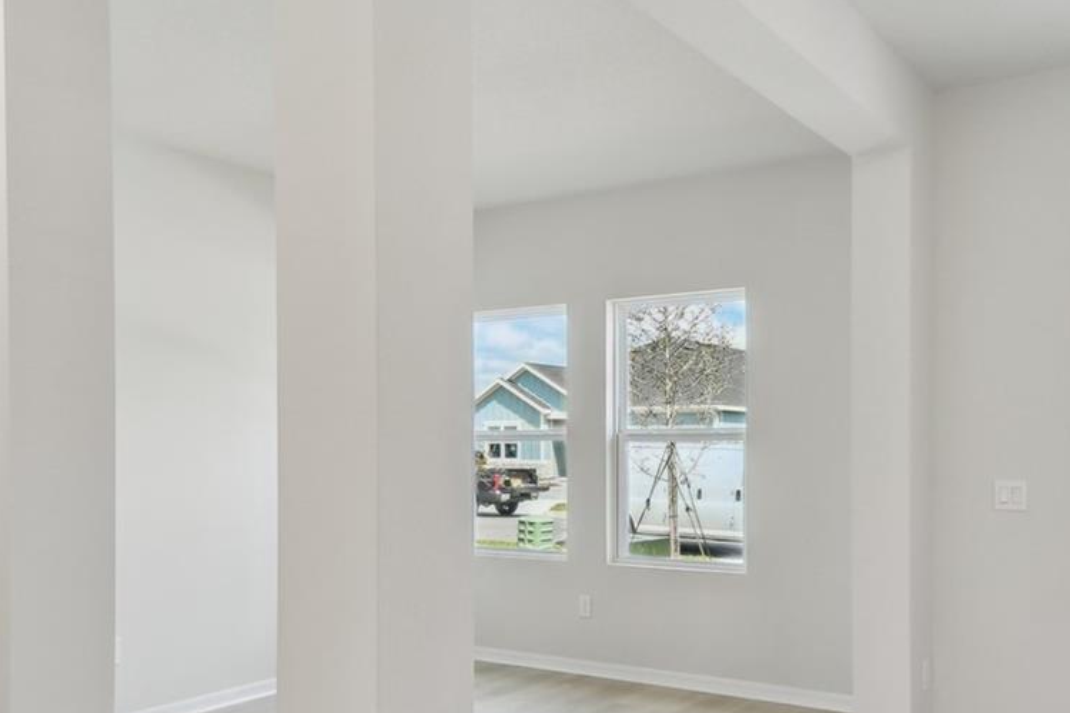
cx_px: 631
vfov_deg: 40.9
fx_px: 951
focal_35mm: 32
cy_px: 436
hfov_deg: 58.3
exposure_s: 1/60
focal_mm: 10
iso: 100
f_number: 7.1
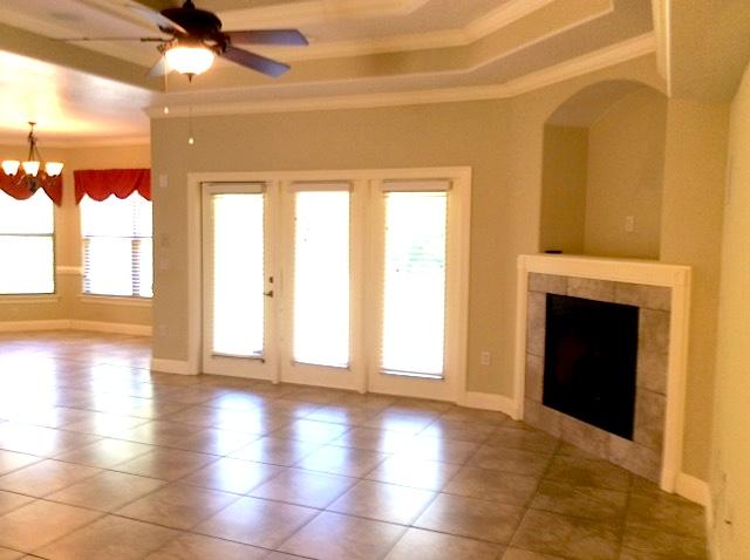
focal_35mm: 32
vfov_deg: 44.1
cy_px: 280
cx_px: 375
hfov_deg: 56.9
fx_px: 692
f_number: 2.4
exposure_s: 1/24
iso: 32
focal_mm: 3.3
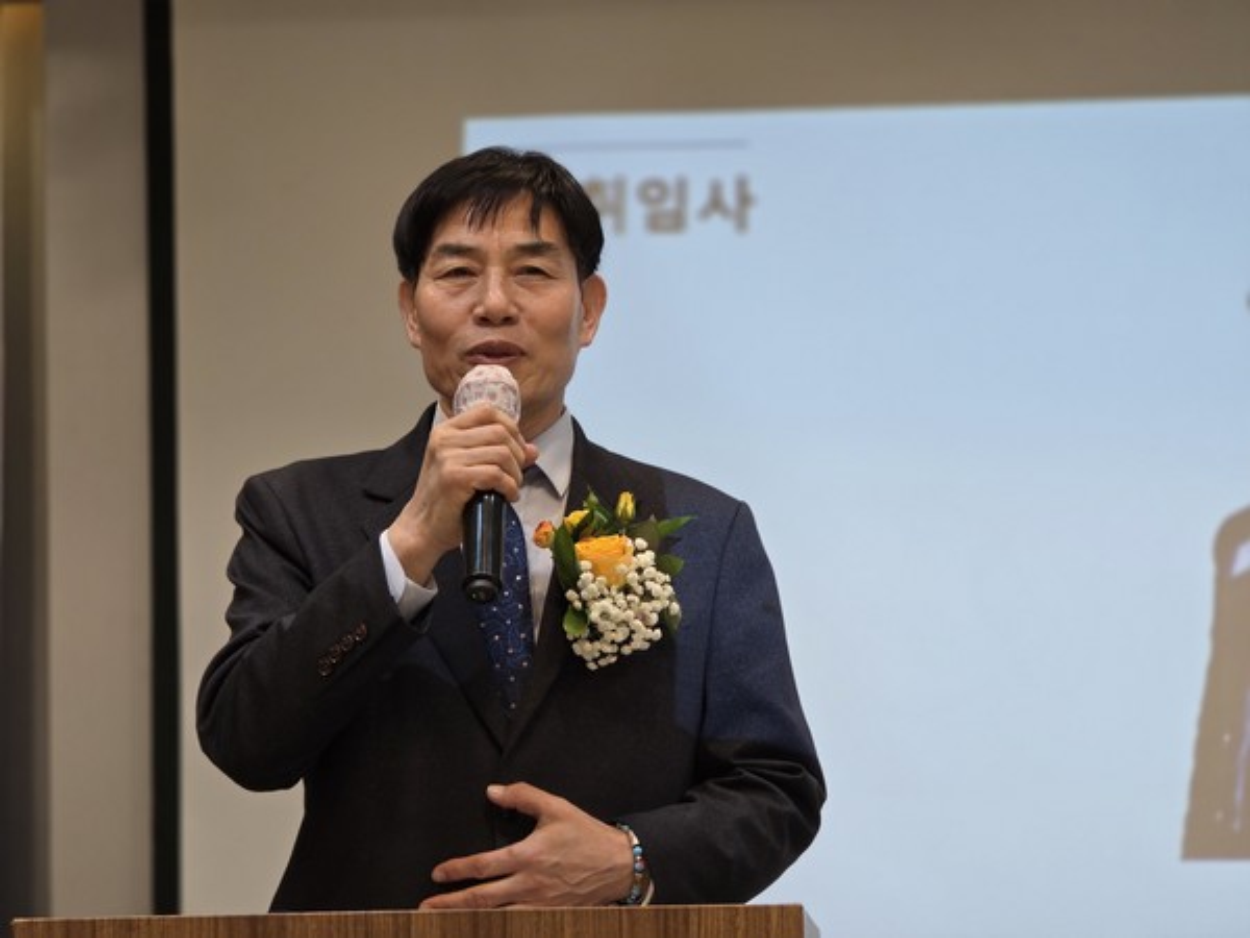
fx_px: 4153
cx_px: 625
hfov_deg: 17.1
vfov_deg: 12.9
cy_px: 469
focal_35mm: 115
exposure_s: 1/120
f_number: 3.4
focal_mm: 18.6
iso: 320
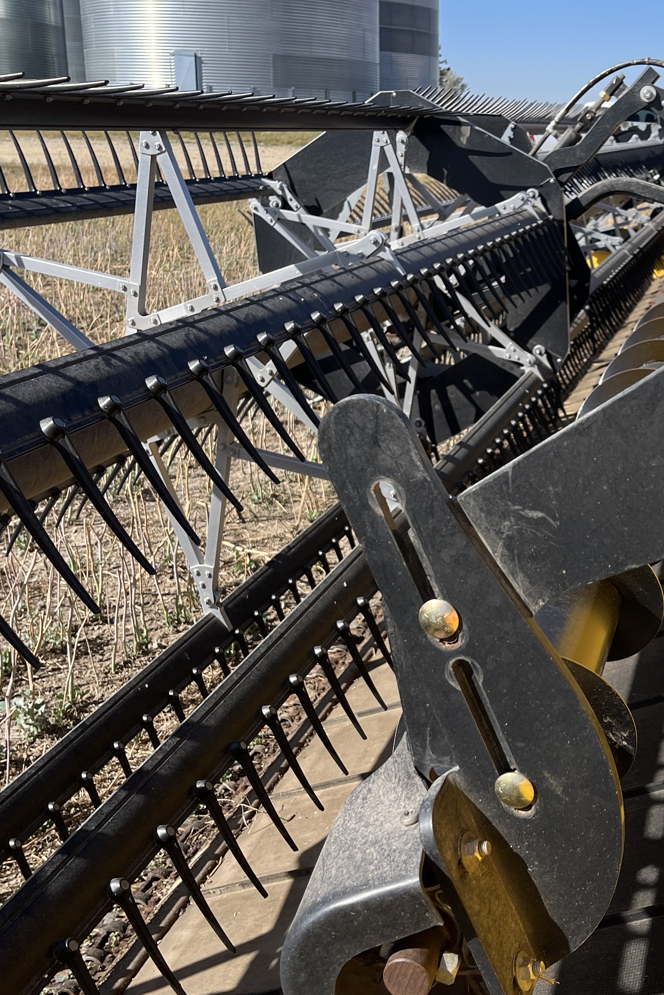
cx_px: 521
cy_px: 466
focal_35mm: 40
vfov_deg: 48.4
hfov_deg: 32.6
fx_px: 1107
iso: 50
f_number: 1.6
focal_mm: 5.1
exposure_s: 1/2825
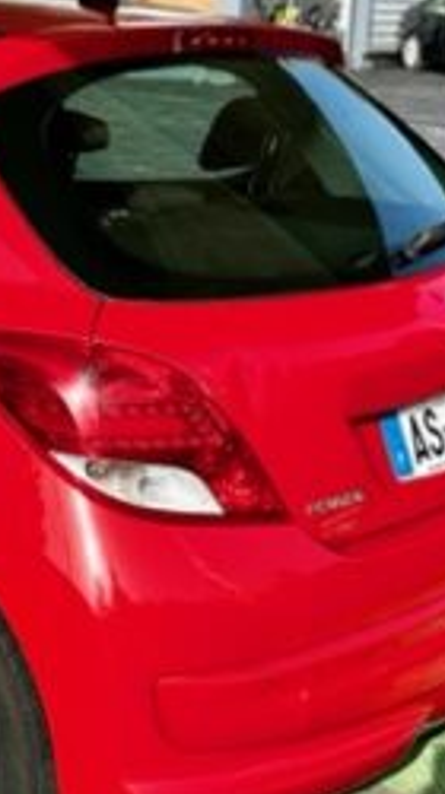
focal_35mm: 66
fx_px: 1389
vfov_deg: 31.9
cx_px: -56
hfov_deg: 17.5
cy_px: 337
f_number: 1.78
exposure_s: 1/2469
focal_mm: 6.86
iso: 80
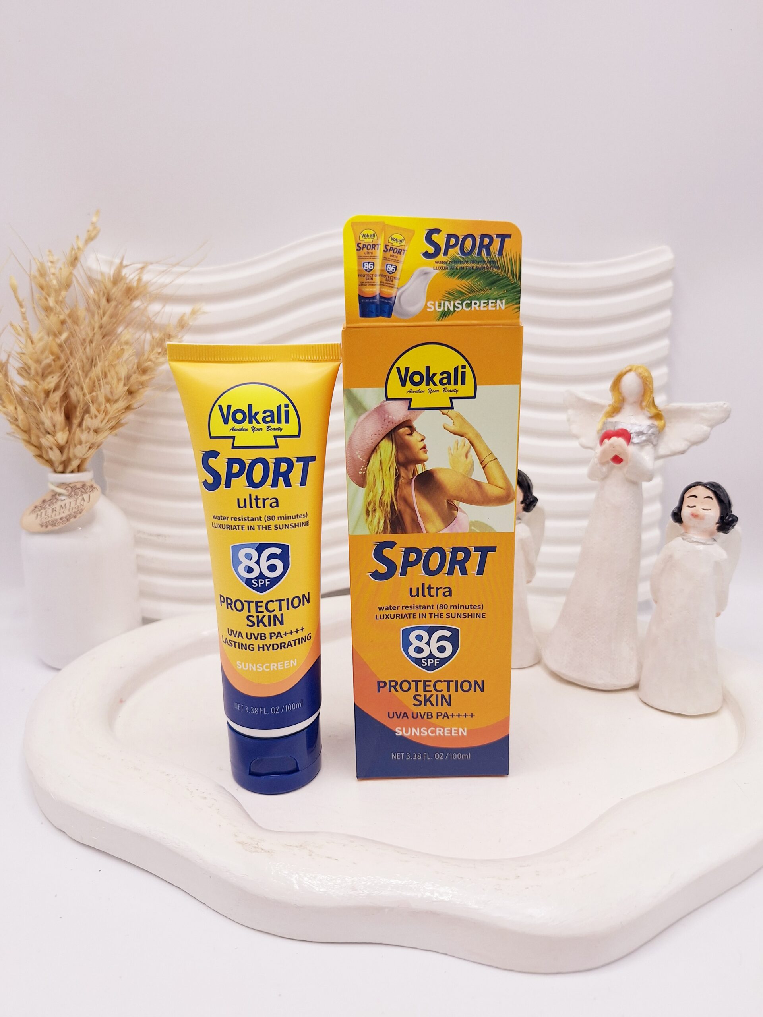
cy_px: 508
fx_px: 676
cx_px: 382
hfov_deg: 58.9
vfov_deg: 73.9
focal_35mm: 23
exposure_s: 1/455
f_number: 1.8
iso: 40
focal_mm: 5.54
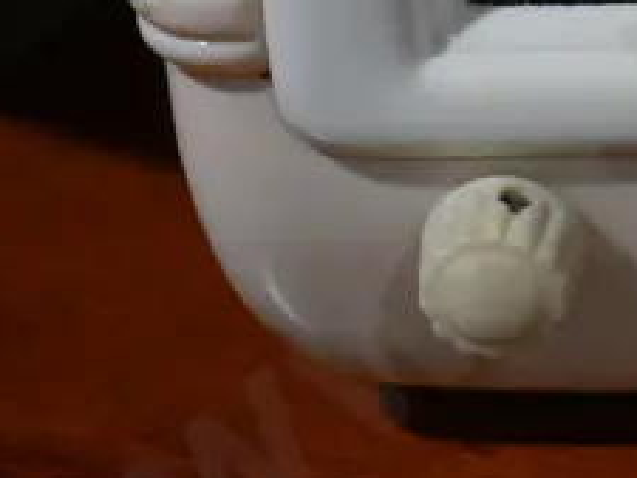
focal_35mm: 237
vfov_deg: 6.2
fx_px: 4364
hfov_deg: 7.9
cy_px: -341
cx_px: 1308
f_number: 5.3
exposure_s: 1/60
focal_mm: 26
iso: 320
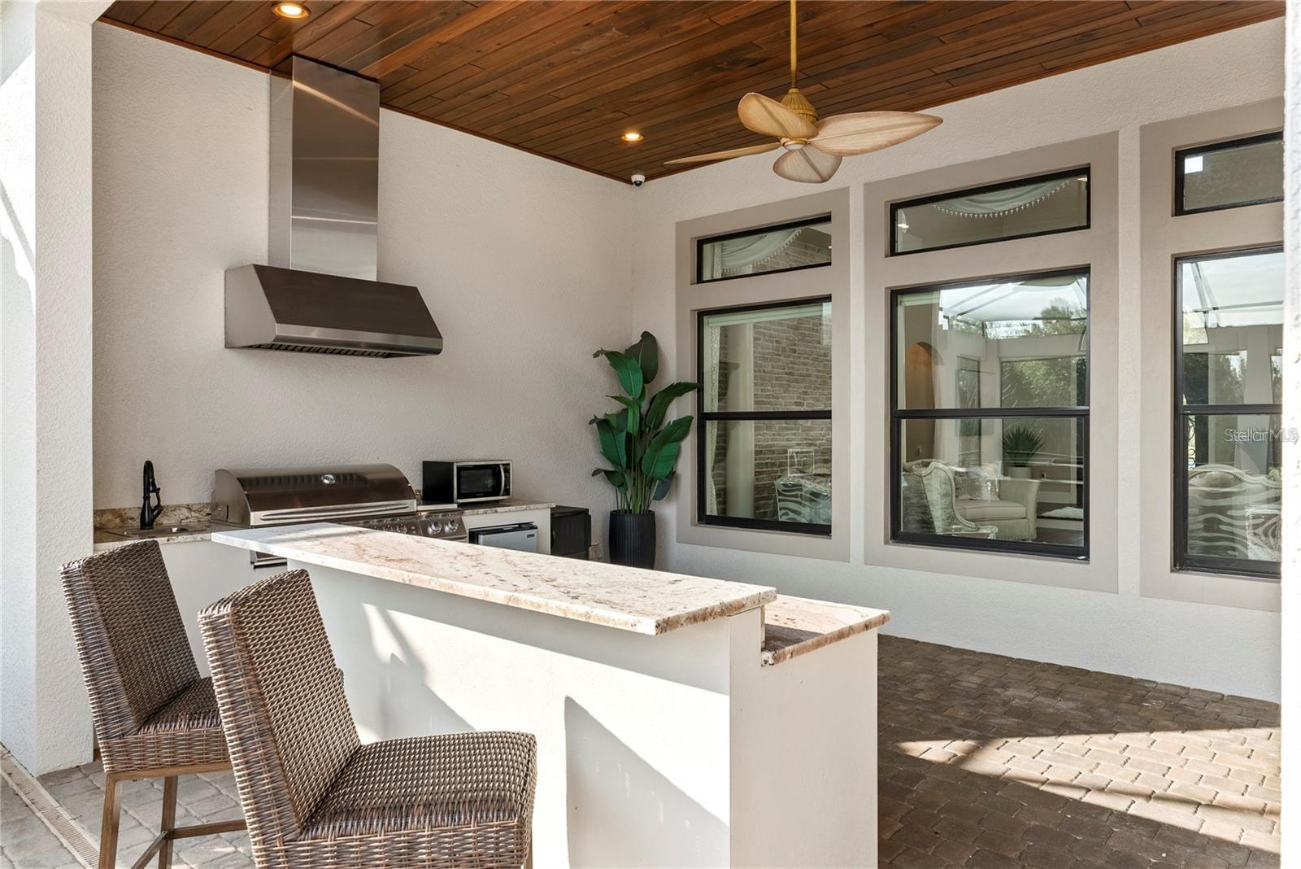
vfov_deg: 55.1
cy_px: 434
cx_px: 650
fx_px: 831
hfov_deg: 76.1
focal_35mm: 23
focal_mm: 23
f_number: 9
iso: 100
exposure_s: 1/6
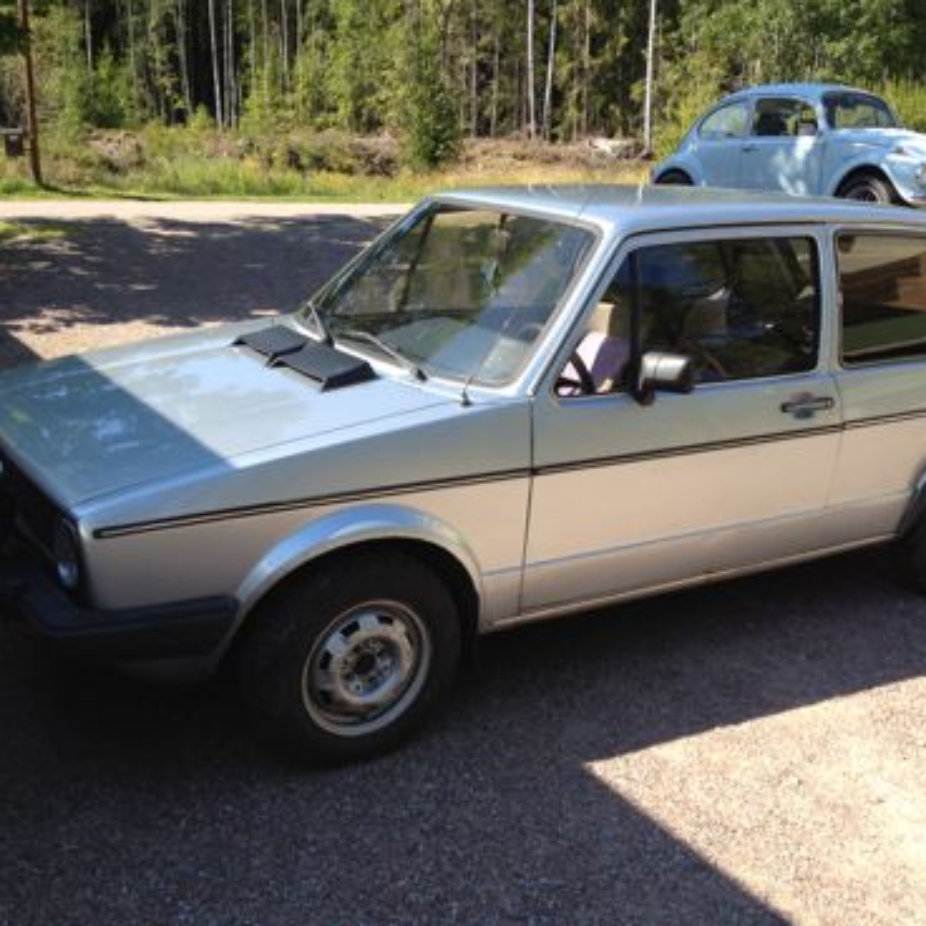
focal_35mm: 42
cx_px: 506
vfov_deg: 40.0
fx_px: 1271
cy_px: 467
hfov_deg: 40.0
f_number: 2.4
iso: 64
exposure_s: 1/536
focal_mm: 4.28
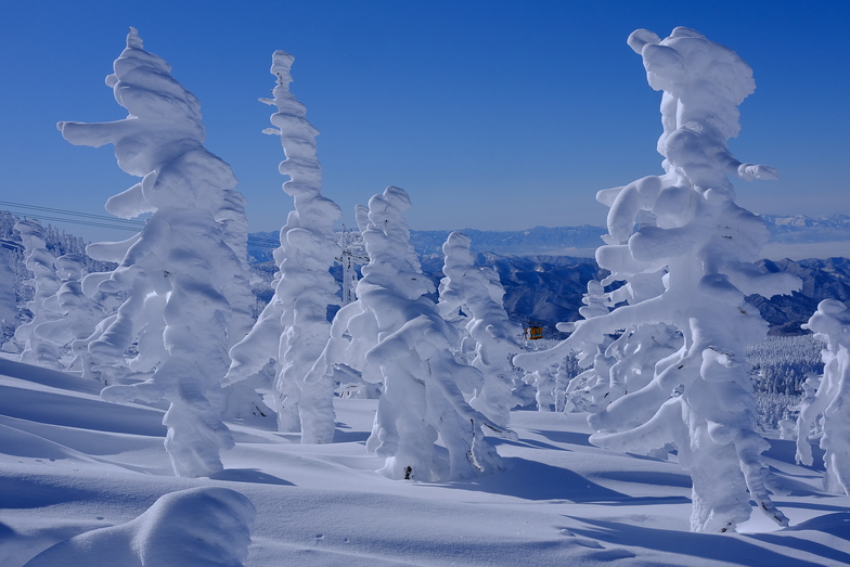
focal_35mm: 41
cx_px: 425
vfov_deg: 32.6
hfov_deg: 47.4
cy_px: 284
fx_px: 968
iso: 250
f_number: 11
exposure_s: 1/1600
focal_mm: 27
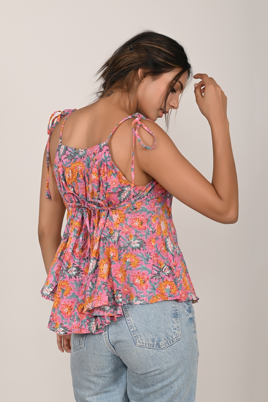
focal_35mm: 66
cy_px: 201
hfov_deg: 20.6
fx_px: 737
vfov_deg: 30.5
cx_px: 134
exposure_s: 1/200
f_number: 9
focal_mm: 66
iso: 200
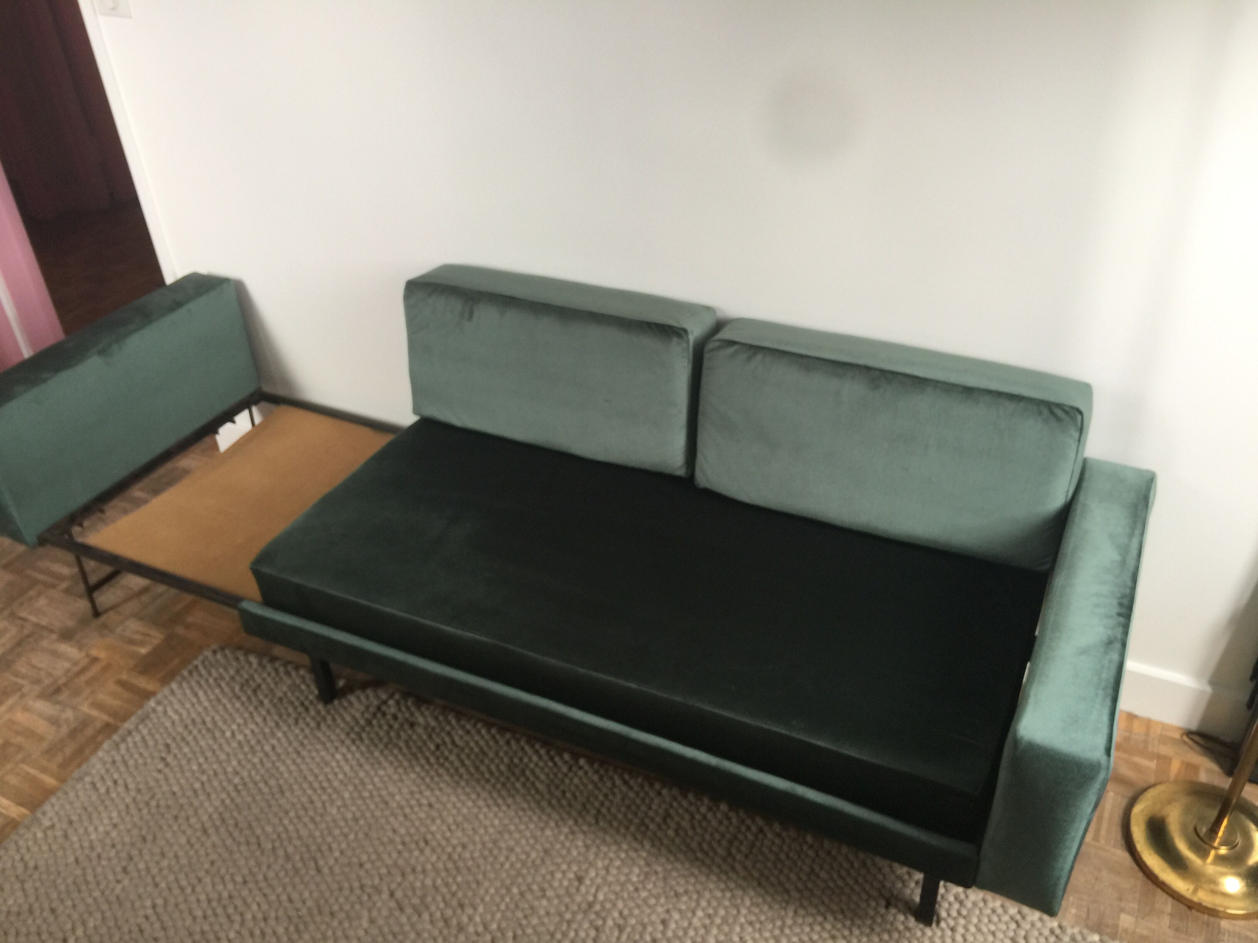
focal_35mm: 29
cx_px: 629
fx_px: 1054
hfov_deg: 61.7
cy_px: 472
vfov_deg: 48.2
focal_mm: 4.15
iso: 32
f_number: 2.2
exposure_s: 1/33
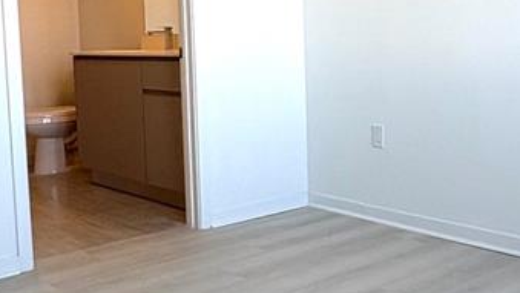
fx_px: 745
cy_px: 104
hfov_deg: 38.2
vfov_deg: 22.2
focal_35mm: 54
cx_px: 336
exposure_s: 1/99
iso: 50
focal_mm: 2.22
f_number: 2.2
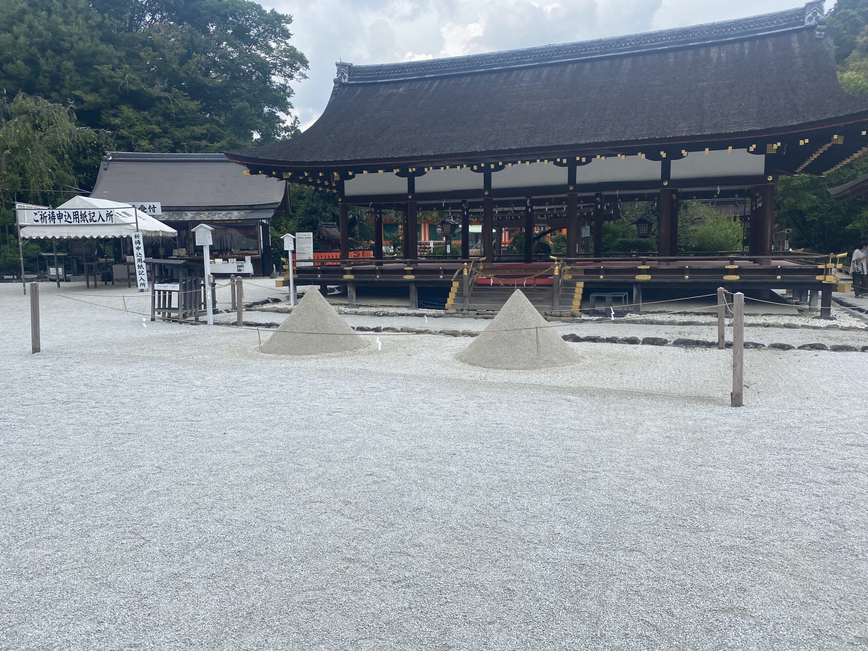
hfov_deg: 67.3
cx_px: 434
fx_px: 652
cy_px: 326
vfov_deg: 53.1
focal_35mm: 26
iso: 32
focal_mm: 4.25
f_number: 1.8
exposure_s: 1/1927
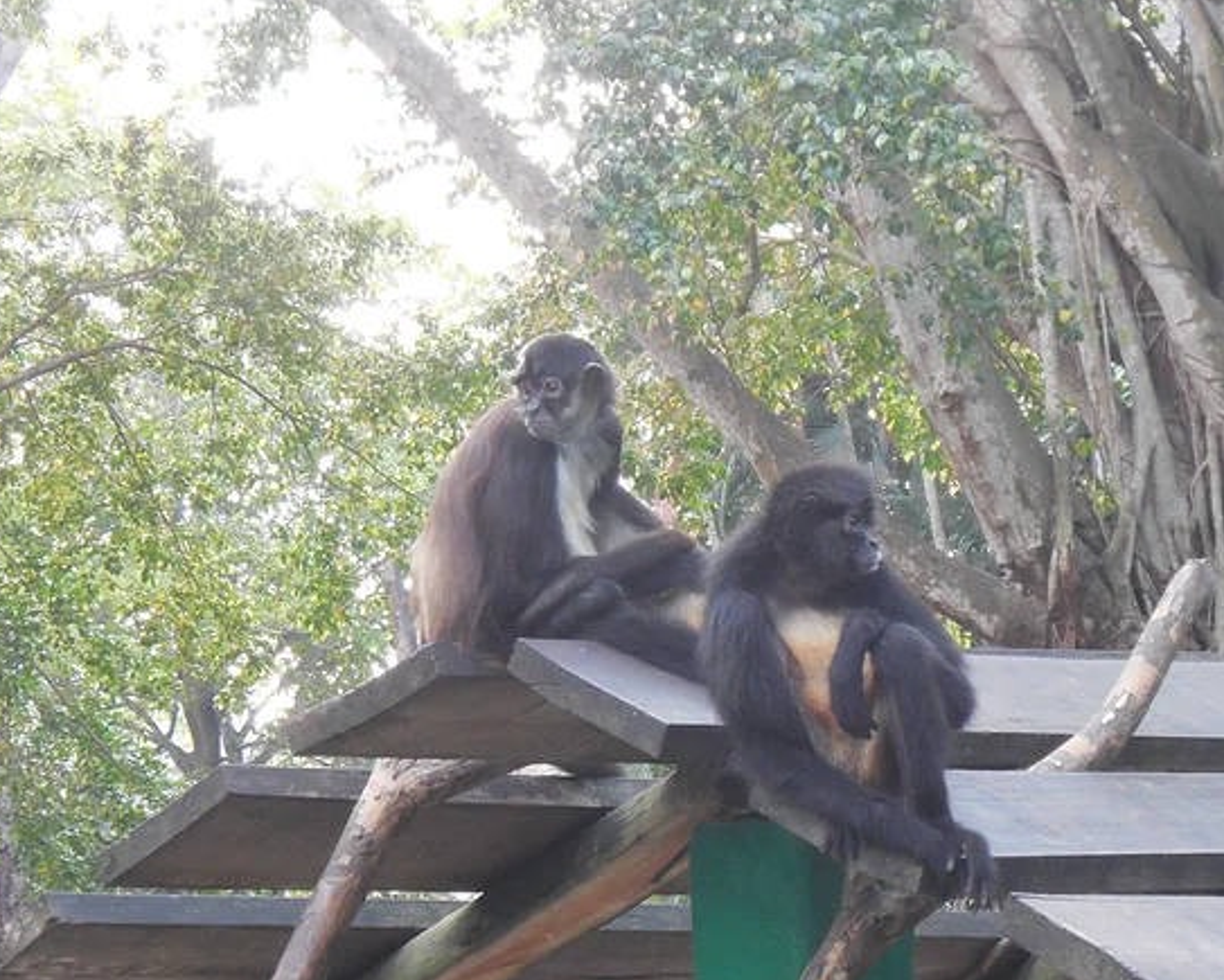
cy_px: 597
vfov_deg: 9.0
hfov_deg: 11.3
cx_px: 688
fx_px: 6198
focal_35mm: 171
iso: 400
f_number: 5.5
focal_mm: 21.2
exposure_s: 1/30
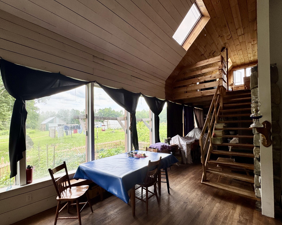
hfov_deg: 89.6
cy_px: 122
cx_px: 133
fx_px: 142
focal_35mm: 17
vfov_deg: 76.8
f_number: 2.2
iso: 40
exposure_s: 1/202
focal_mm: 2.22
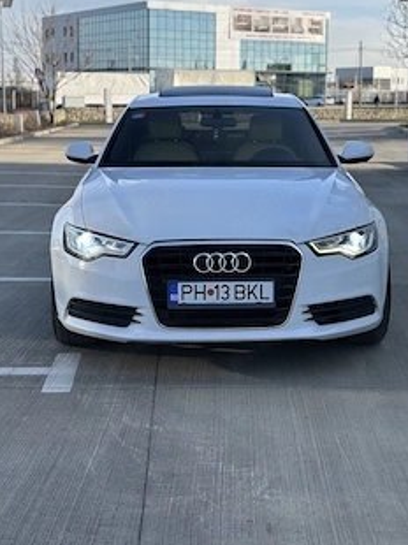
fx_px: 976
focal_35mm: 62
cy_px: 222
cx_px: 222
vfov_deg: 31.1
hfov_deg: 23.6
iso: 100
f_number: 1.78
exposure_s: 1/2469
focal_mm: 6.86
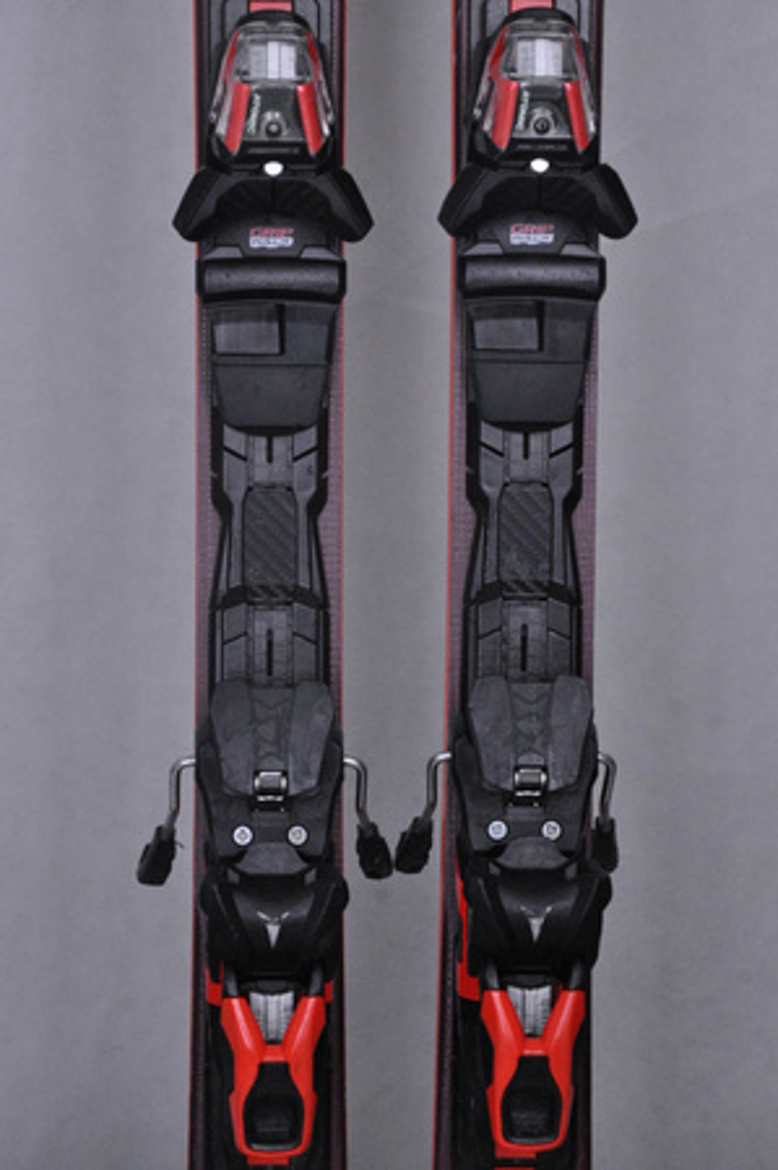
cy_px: 585
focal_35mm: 105
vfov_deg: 19.5
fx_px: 3411
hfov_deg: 13.0
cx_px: 389
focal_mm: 70
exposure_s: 1/125
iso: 3200
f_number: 9.5
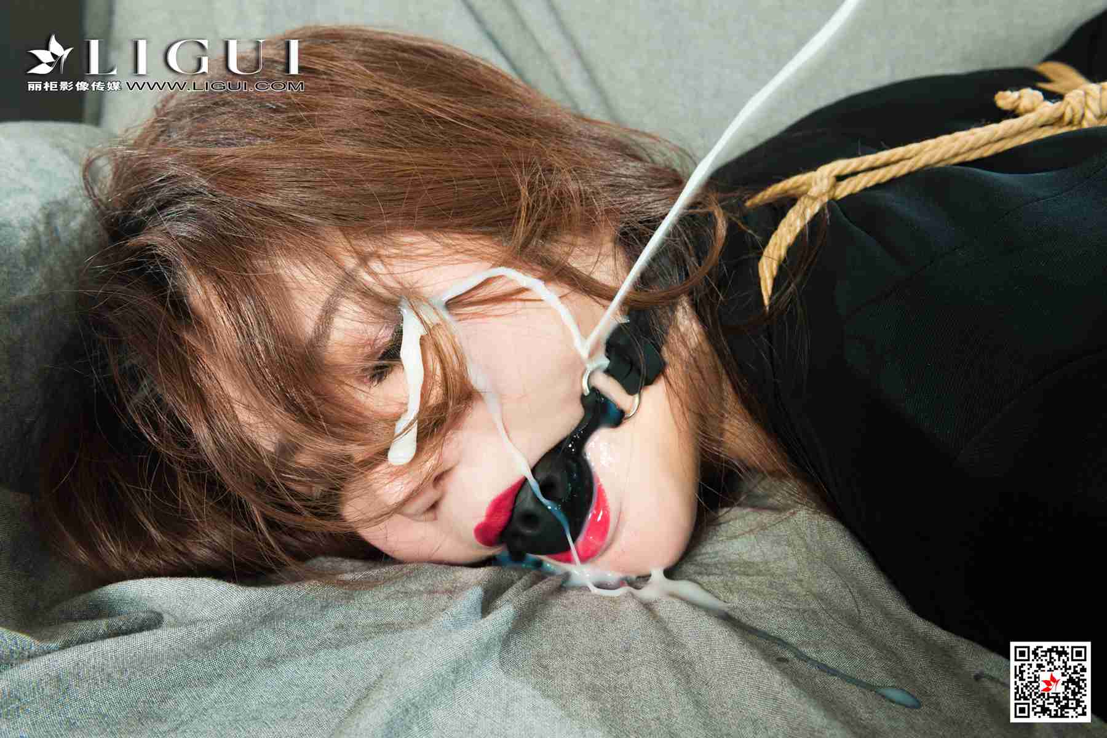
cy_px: 369
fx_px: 1107
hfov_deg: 53.1
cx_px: 554
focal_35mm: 36
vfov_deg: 36.9
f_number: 9
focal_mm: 36
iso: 200
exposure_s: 1/125
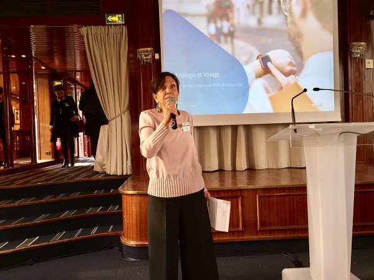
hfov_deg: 61.7
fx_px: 313
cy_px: 140
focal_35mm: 29
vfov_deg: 48.2
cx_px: 187
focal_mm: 4.15
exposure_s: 1/33
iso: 32
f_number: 2.2
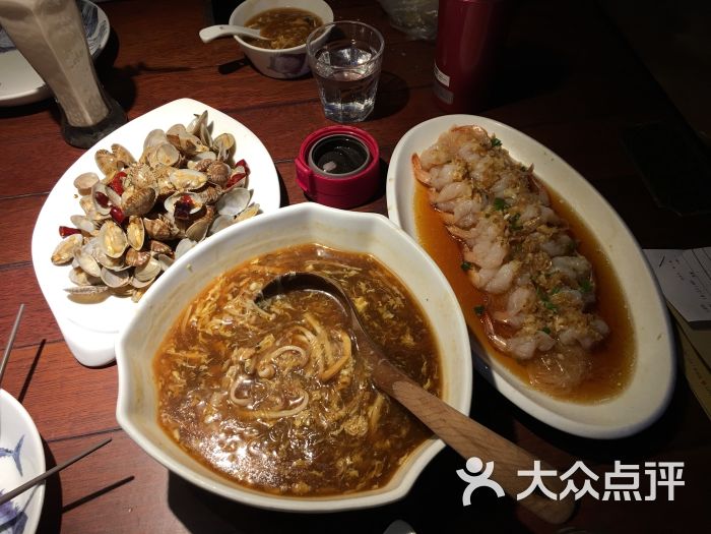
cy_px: 267
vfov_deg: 48.2
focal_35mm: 29
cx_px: 356
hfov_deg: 61.7
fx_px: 596
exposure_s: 1/33
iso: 40
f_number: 2.2
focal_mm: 4.15
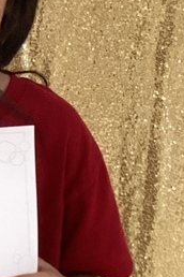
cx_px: -52
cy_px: 23
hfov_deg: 10.5
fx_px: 981
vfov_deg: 15.8
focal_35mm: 128
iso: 320
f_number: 2.4
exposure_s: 1/60
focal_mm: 3.3
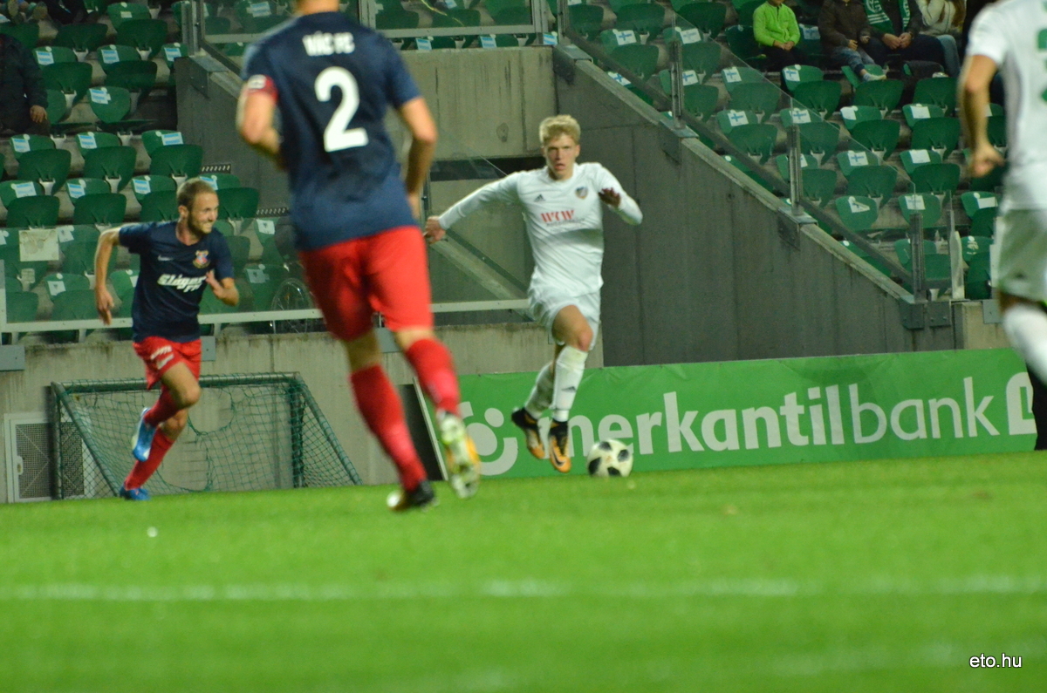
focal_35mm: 450
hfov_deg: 4.6
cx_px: 524
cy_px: 346
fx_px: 13061
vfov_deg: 3.0
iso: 5000
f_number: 5.6
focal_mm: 300
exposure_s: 1/500
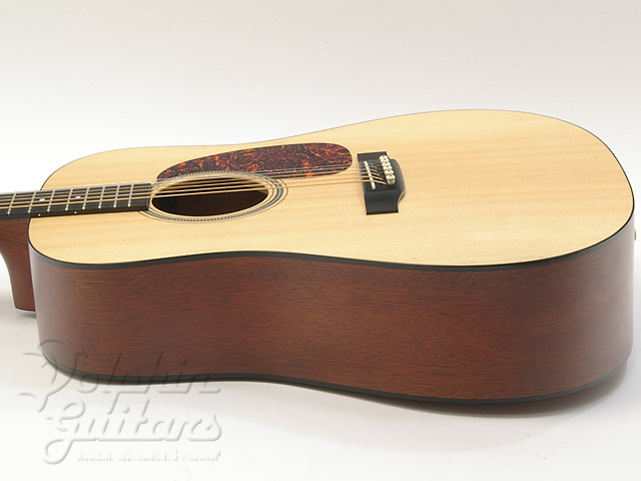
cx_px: 320
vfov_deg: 18.7
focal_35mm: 79
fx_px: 1463
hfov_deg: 24.7
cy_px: 240
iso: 400
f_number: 22
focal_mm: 53
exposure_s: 2
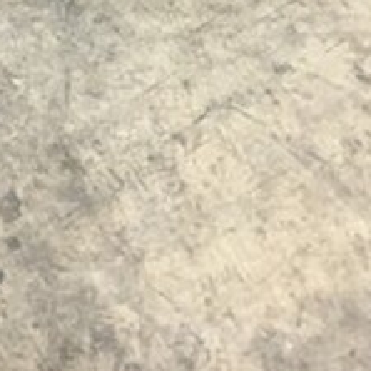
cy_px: -262
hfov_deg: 18.3
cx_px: 65
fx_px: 1140
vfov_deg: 16.1
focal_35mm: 94
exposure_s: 1/4
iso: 50
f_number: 2.2
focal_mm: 4.15
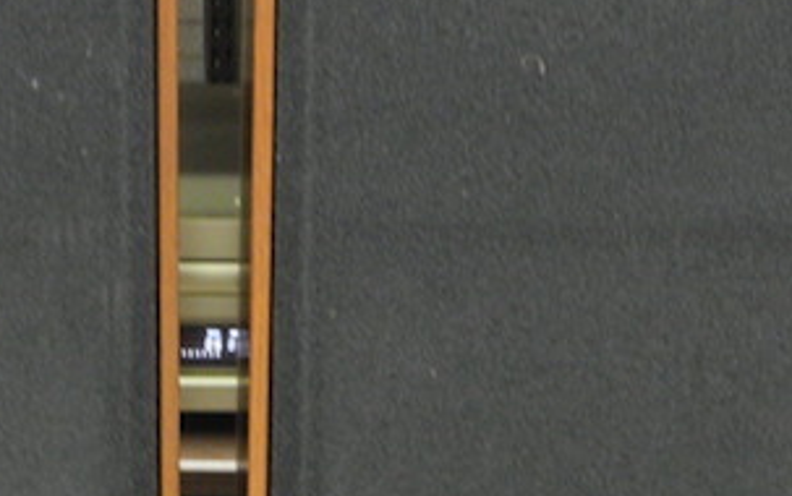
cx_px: 217
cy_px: 218
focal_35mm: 129
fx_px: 2787
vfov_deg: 10.2
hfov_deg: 16.1
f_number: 3.2
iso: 400
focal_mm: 8.8
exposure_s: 1/5.1
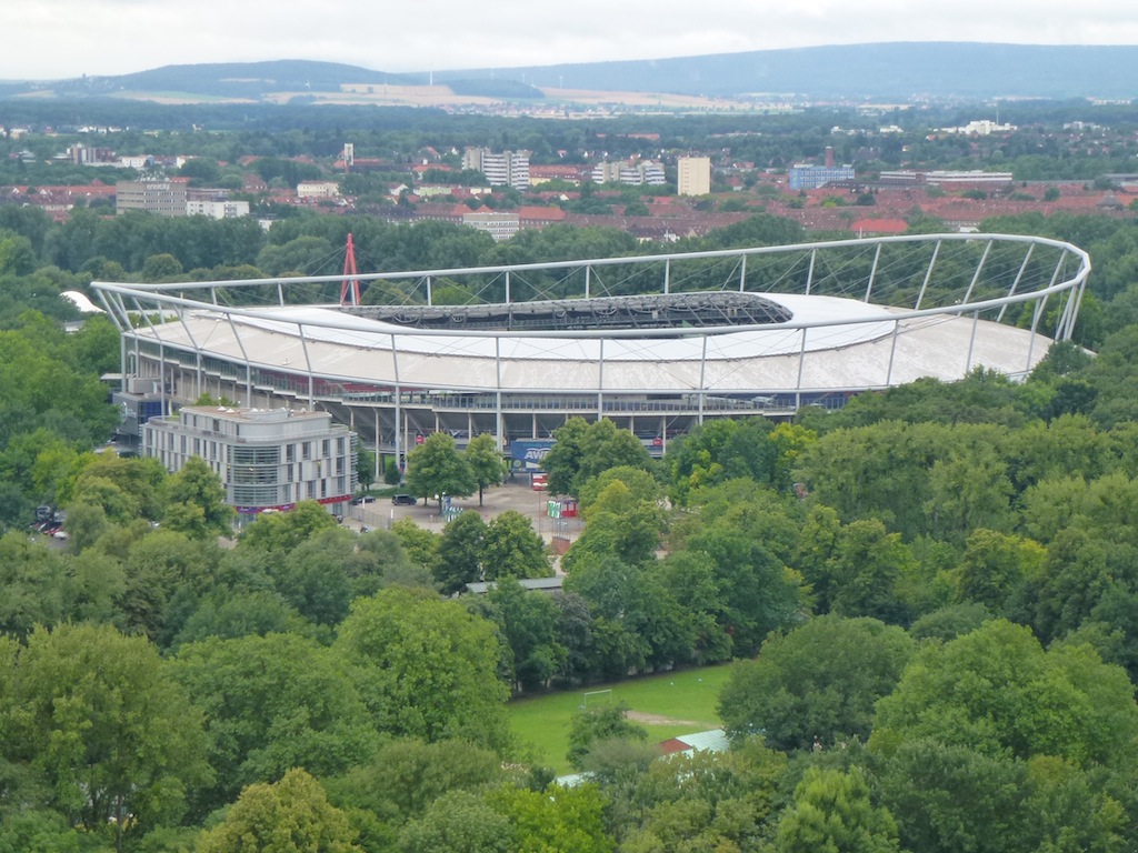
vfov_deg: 12.0
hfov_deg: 16.0
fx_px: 4044
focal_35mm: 123
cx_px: 569
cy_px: 426
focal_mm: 20.2
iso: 250
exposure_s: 1/80
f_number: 5.1
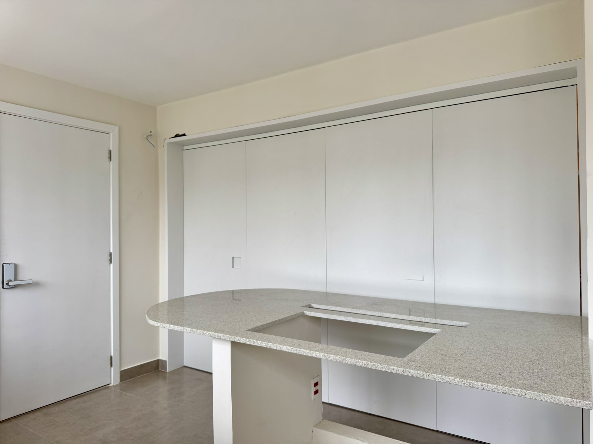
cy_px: 222
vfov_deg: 56.8
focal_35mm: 24
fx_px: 411
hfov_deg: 71.6
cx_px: 296
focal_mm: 6.76
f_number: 1.78
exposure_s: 1/121
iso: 100
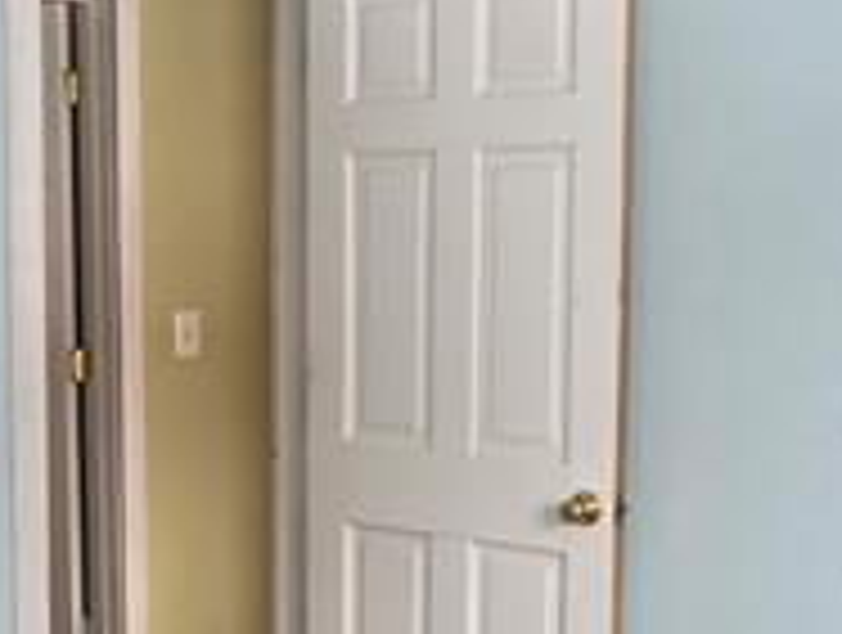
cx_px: 221
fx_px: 1730
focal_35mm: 71
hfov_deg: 27.0
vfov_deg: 20.6
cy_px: 495
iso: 50
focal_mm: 2.2
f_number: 2.2
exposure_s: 1/60
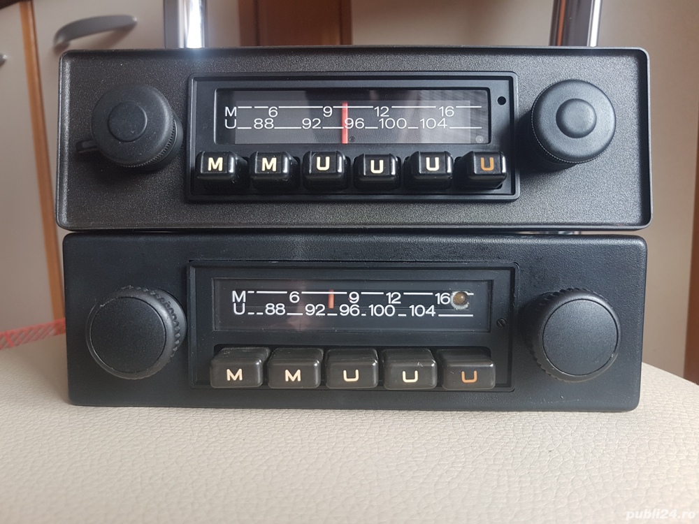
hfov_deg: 67.3
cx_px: 350
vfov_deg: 53.1
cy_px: 262
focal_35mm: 26
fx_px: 525
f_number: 1.7
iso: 50
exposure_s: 1/50
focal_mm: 4.2
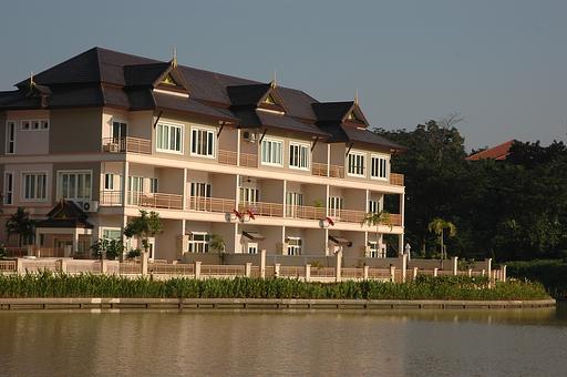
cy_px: 188
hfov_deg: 21.9
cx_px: 284
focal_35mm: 93
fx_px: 1463
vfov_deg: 14.7
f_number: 14
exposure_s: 1/200
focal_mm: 62
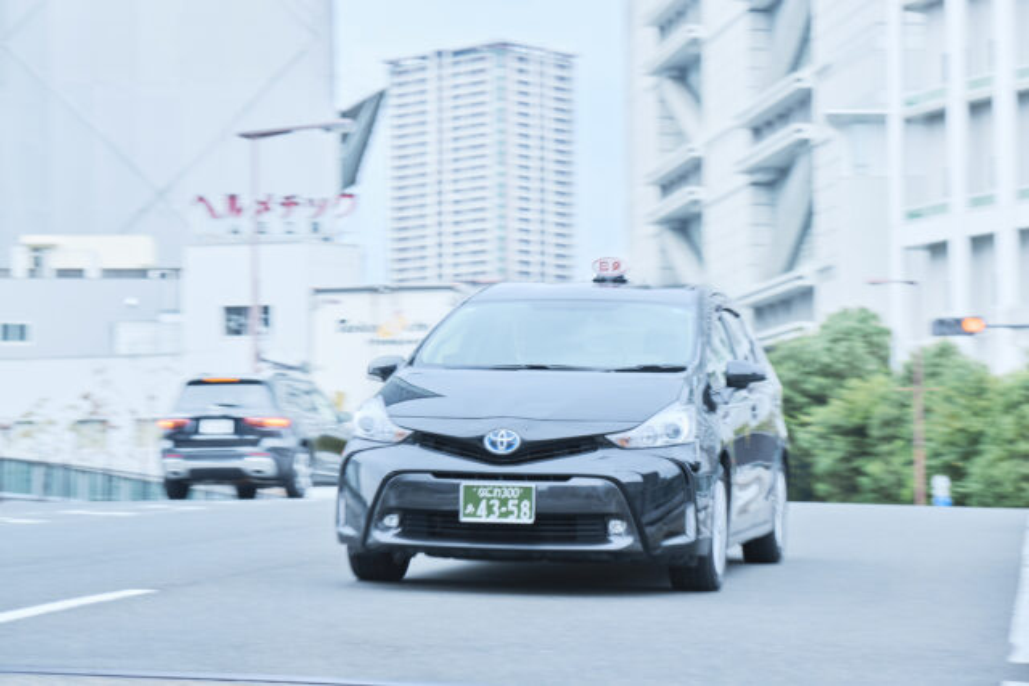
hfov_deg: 21.5
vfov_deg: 14.4
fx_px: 2716
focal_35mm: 95
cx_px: 514
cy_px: 343
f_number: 5
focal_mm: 95
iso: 50
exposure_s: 1/30
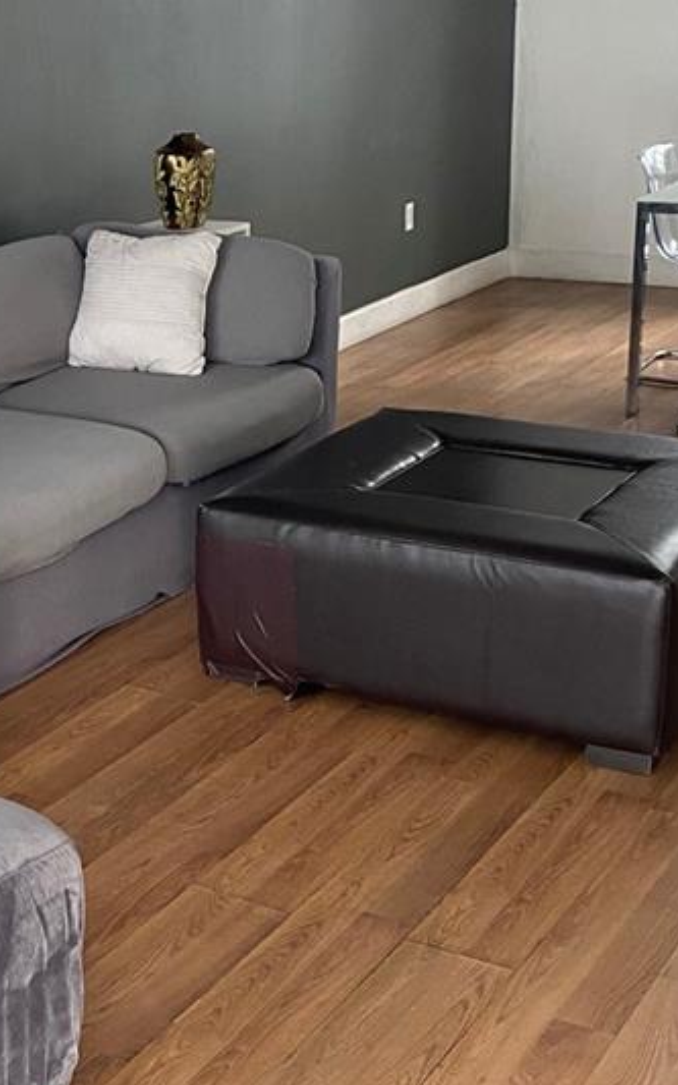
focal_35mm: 62
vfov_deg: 32.9
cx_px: -24
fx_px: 1833
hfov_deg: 20.2
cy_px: 438
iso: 125
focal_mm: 4.25
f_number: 1.8
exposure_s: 1/81
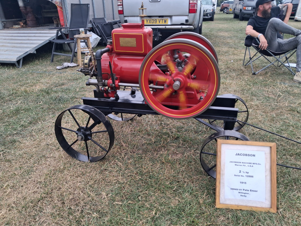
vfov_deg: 51.4
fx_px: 235
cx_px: 150
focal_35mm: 27
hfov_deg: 65.3
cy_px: 113
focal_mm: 4
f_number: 1.8
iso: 20
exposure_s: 1/156
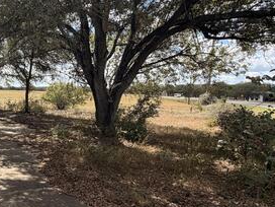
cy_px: 113
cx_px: 2
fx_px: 262
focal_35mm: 33
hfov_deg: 46.6
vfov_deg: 42.9
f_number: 2.2
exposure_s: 1/751
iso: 40
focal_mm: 2.22
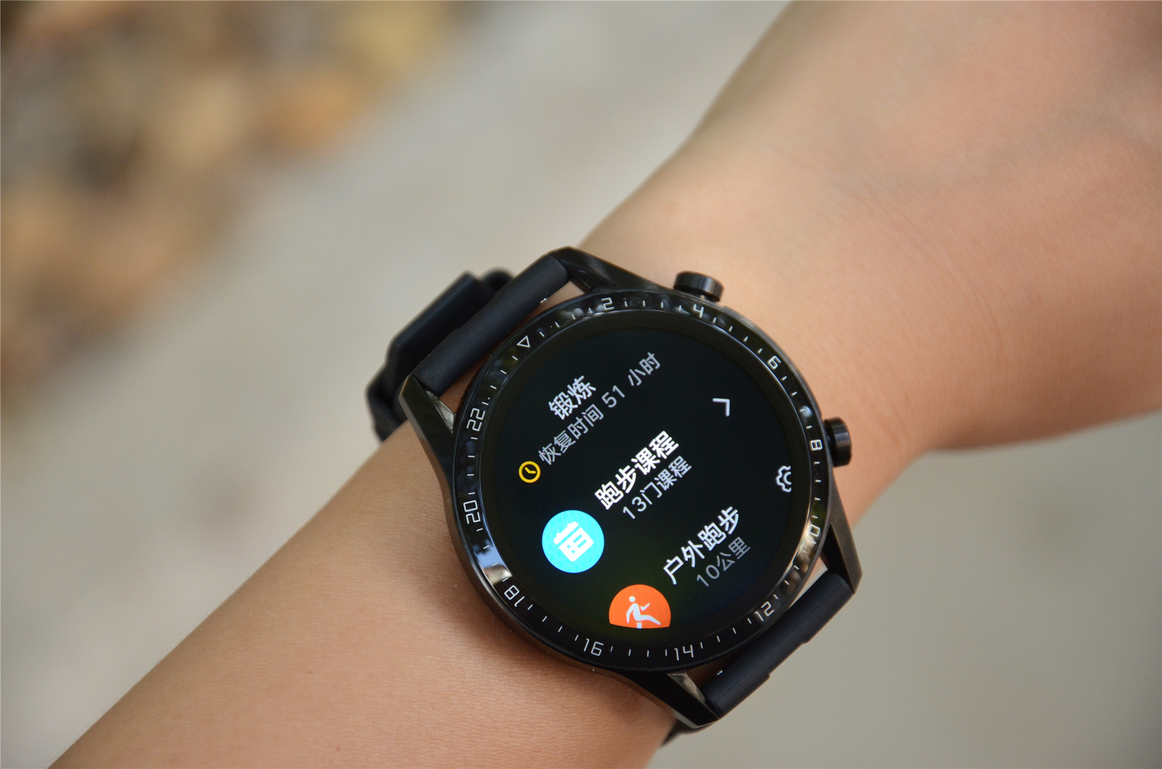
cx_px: 581
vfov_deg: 8.7
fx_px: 5072
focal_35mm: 158
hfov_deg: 13.1
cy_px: 384
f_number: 5.6
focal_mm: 105
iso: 1250
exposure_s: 1/125
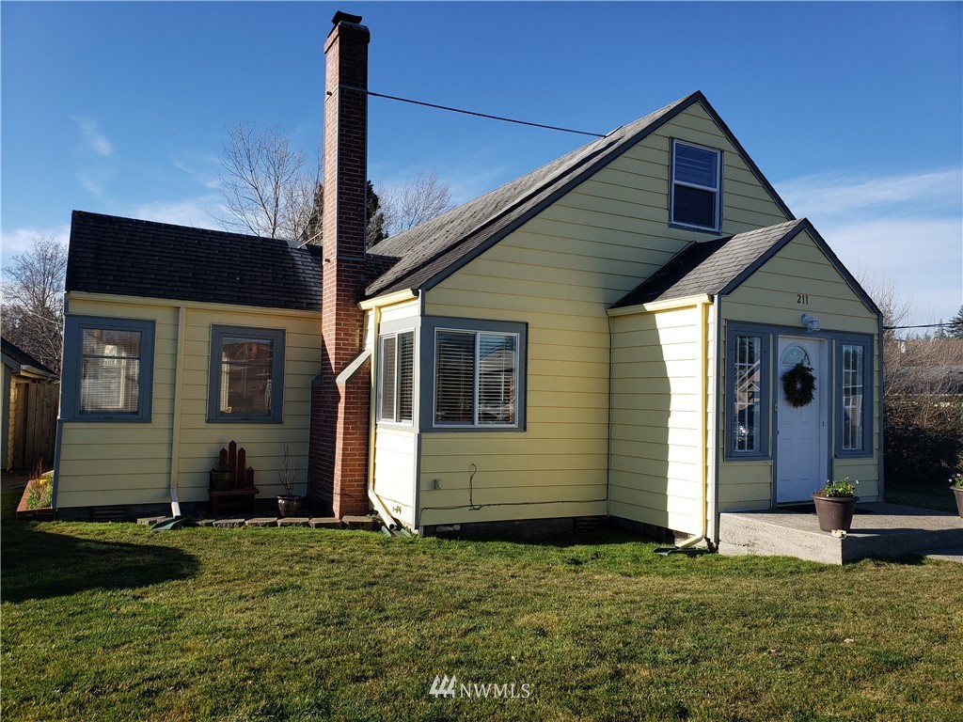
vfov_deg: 53.1
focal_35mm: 26
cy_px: 361
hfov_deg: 67.3
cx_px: 482
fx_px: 723
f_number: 2.4
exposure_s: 1/1139
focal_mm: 4.3
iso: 50
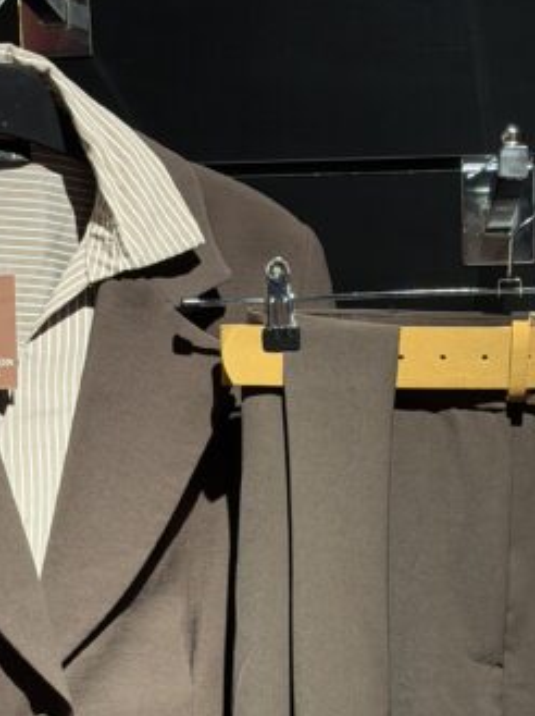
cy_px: 580
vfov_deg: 17.4
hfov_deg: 13.2
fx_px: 2312
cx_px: 223
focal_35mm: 112
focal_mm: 6.76
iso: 80
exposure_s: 1/50
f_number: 1.78
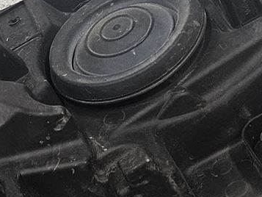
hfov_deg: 14.6
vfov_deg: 11.2
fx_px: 999
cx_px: -26
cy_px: 65
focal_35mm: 132
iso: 250
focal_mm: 5.4
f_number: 1.8
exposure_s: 1/100
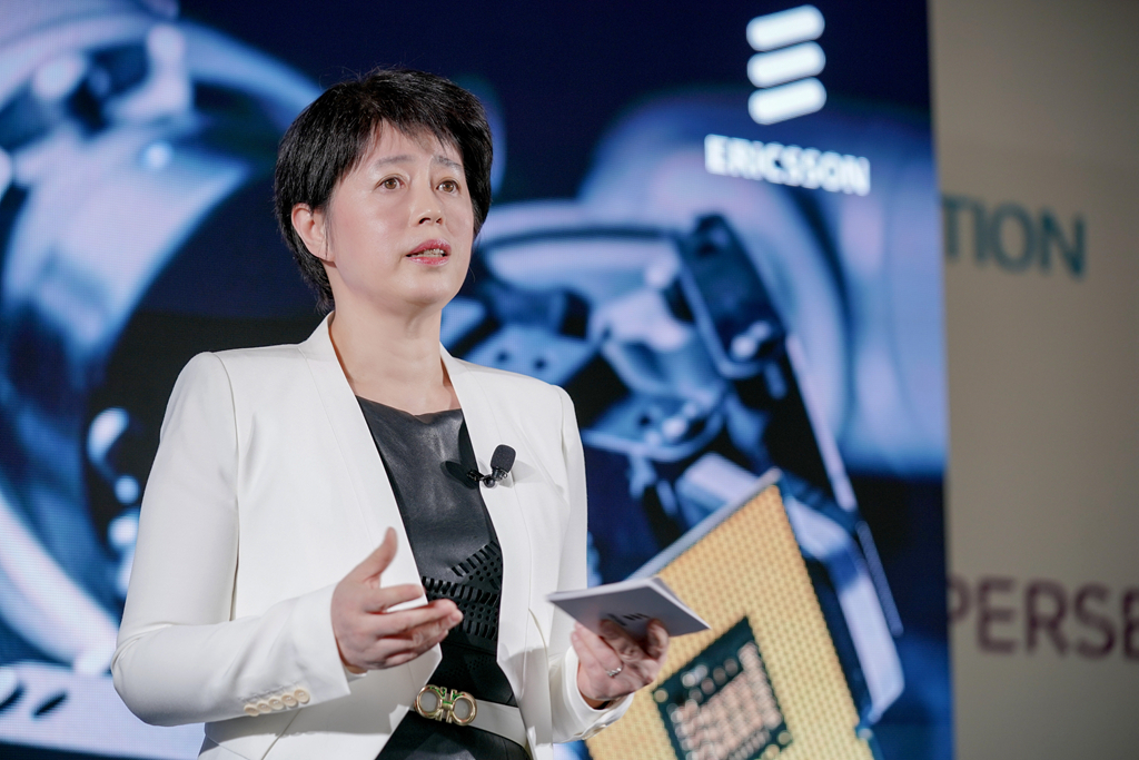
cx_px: 570
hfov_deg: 20.0
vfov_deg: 13.4
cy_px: 380
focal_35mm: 102
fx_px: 3227
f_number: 3.2
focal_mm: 102
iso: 400
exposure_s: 1/200
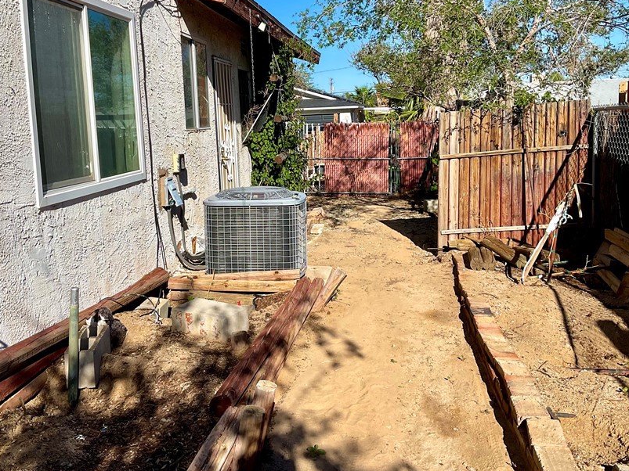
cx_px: 287
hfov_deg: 50.1
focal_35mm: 37
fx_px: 672
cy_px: 203
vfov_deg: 38.6
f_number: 1.8
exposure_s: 1/2959
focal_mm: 3
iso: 16
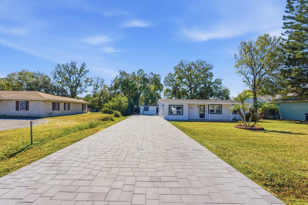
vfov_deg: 70.4
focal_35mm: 17
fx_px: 145
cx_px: 147
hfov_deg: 93.2
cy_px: 107
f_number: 11
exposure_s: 1/12800
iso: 1600
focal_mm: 16
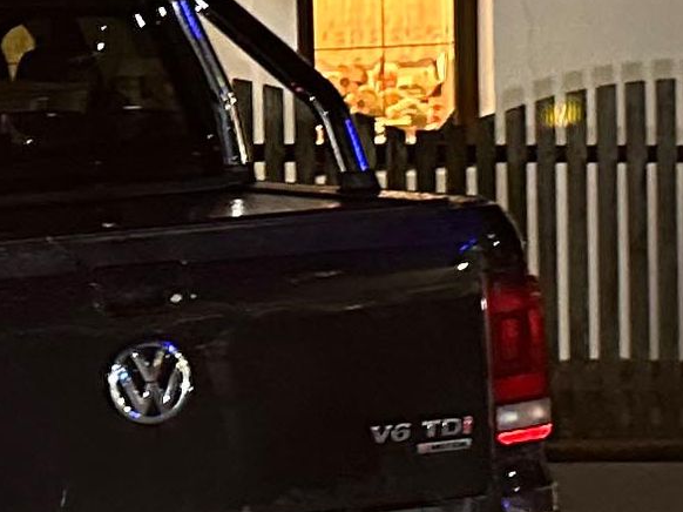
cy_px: 292
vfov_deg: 9.0
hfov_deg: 11.7
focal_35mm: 165
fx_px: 3254
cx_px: -156
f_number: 1.78
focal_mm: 6.86
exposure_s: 1/33
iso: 640
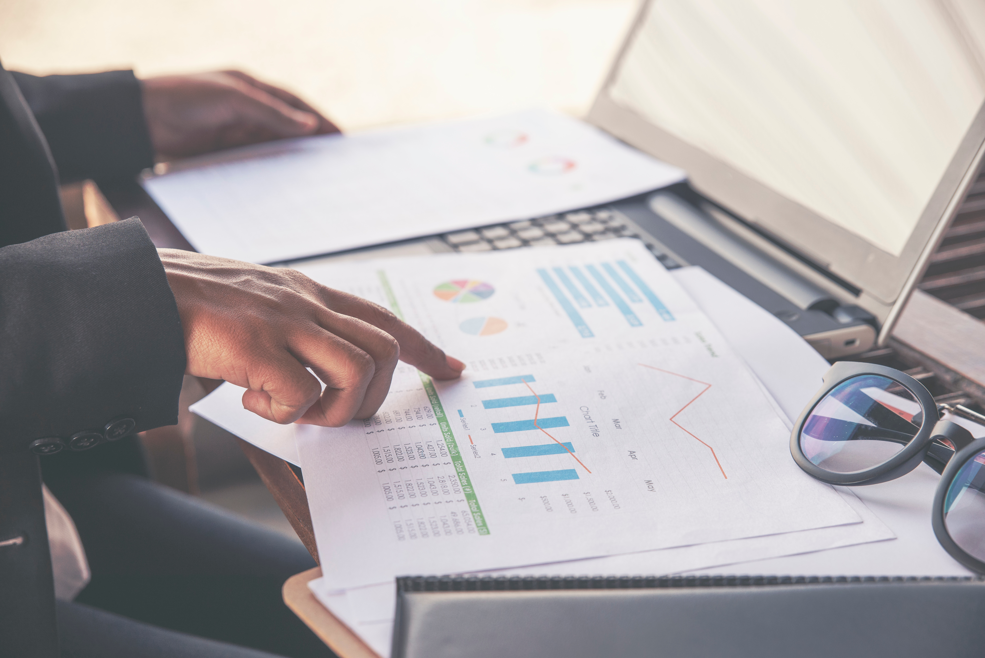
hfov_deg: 33.4
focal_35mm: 60
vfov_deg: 22.6
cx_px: 492
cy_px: 329
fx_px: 1642
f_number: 5
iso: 320
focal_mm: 60
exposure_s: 1/500
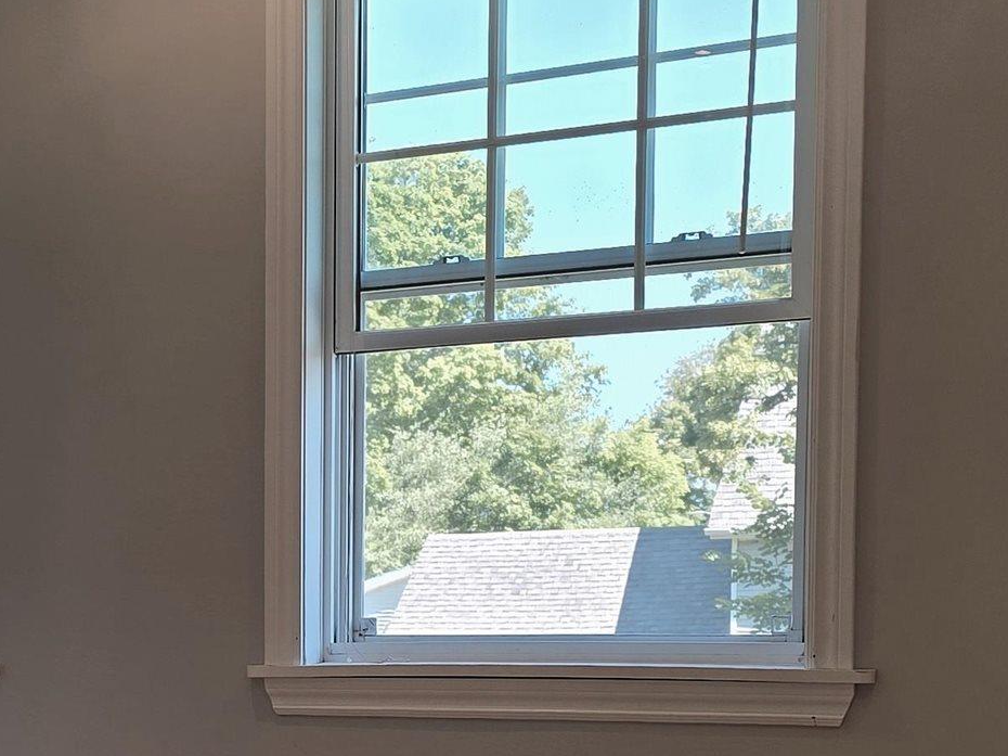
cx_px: -5
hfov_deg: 24.5
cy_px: 723
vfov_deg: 18.9
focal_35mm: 76
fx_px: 2213
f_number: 1.7
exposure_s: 1/120
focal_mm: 6.3
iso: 20
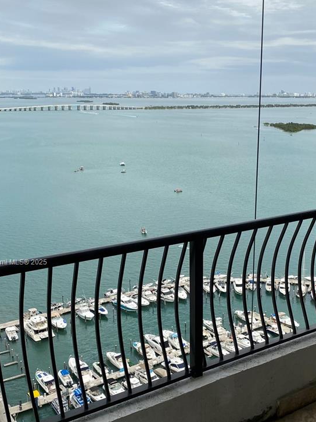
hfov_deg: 33.4
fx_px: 524
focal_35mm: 43
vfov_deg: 43.5
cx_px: 202
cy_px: 263
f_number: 1.8
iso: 32
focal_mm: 4.25
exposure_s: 1/1629
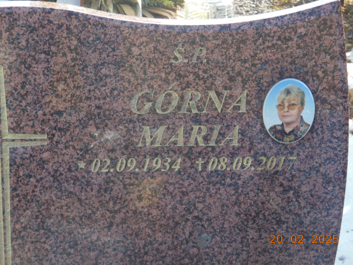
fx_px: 1295
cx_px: 176
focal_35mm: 127
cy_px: 132
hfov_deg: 15.5
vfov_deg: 11.7
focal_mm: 22.6
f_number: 5
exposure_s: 1/125
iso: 125
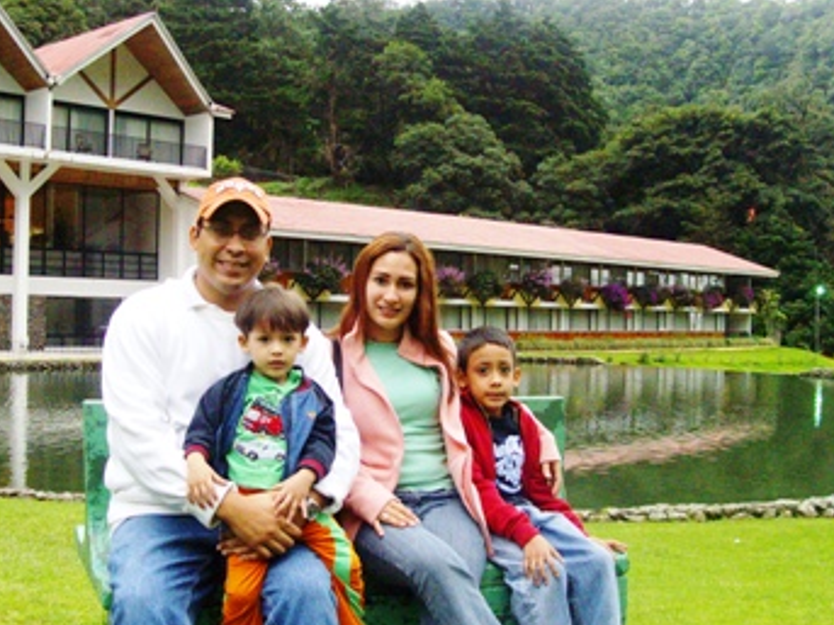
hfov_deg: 40.4
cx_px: 394
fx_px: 1132
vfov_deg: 30.8
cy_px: 250
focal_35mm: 47
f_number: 2.7
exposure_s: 1/60
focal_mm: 6
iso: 320
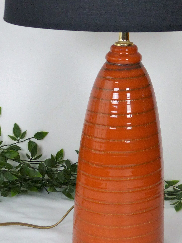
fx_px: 743
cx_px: 124
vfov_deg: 18.5
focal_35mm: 106
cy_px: 76
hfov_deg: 13.9
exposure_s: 1/60
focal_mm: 8.7
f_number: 2.8
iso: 200
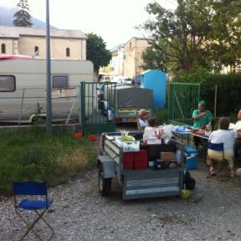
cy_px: 115
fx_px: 378
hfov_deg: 35.3
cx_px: 134
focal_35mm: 48
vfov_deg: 35.3
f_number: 2.8
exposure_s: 1/120
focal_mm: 3.85
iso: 125
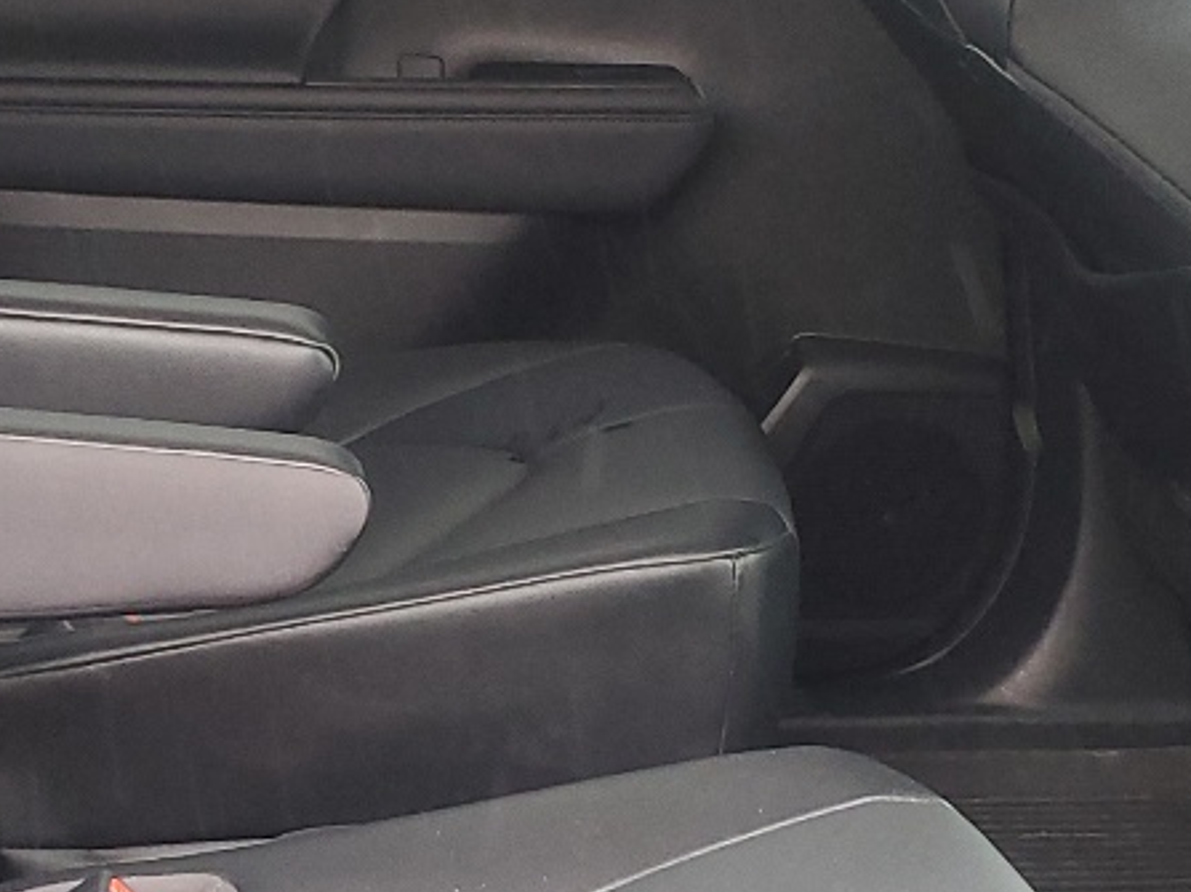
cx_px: 674
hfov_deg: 21.1
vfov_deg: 15.9
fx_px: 3199
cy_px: 554
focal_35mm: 93
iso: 138
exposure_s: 1/60.2
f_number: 1.5
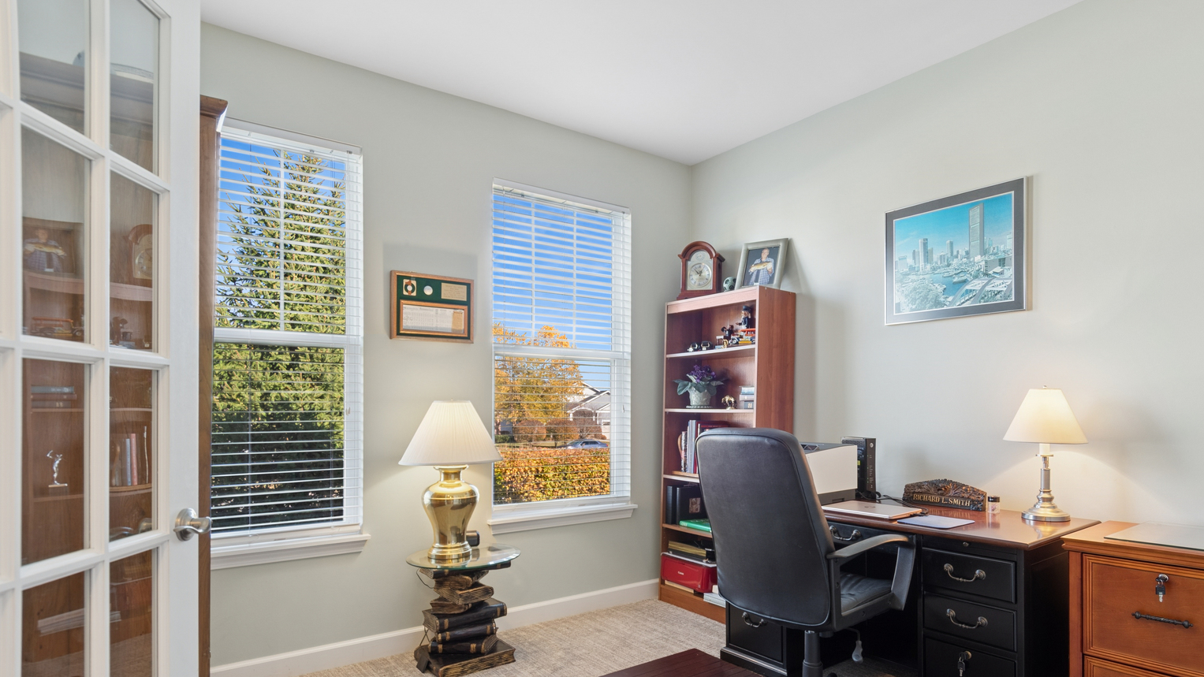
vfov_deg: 55.4
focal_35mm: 20
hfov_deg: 86.5
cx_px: 636
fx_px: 639
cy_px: 413
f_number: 8
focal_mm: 12
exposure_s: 1/10
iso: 250
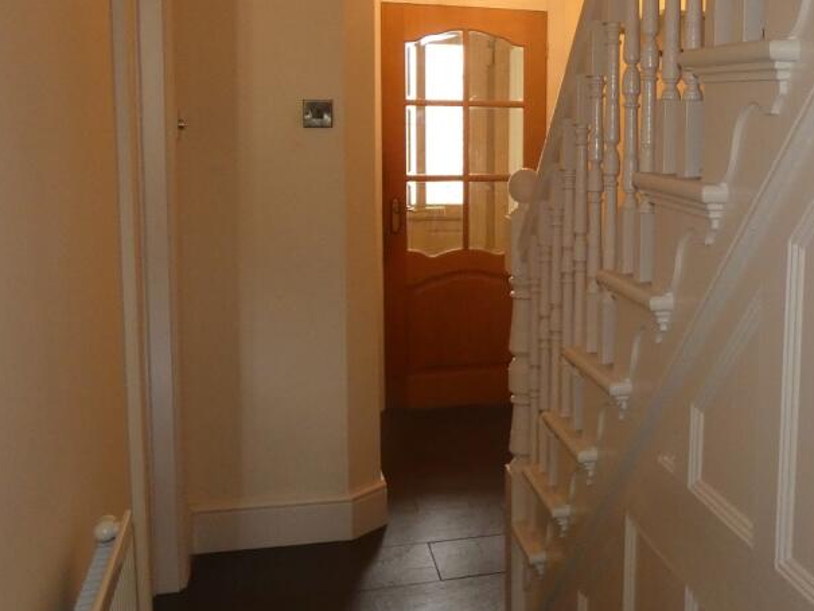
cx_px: 683
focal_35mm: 44
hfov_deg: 40.6
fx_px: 1035
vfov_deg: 32.8
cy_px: 236
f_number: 3.1
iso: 500
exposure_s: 1/125
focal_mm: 4.6
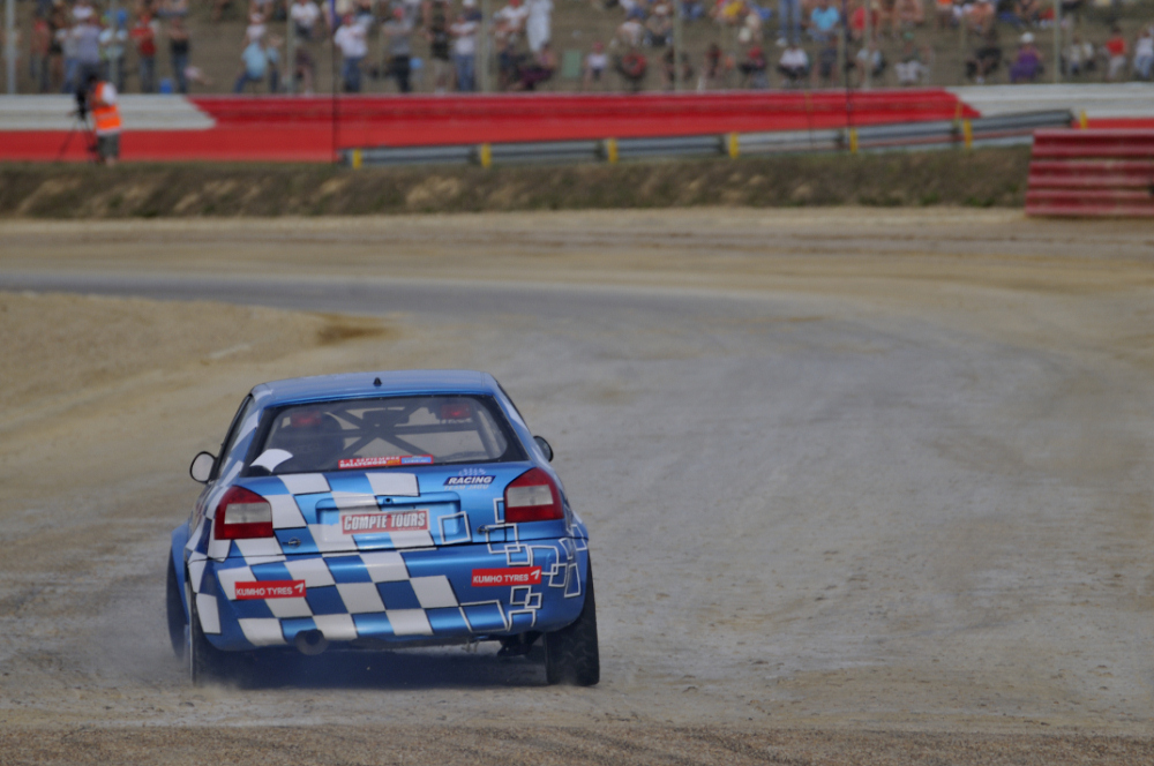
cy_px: 383
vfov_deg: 3.0
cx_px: 577
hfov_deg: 4.6
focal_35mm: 450
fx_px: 14406
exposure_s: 1/1000
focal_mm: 300
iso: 200
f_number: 5.6
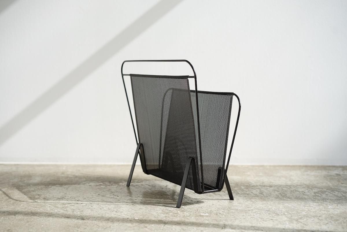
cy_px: 116
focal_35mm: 55
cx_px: 174
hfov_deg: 36.2
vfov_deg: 24.6
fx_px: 530
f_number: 3.5
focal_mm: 55
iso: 100
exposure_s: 1/40
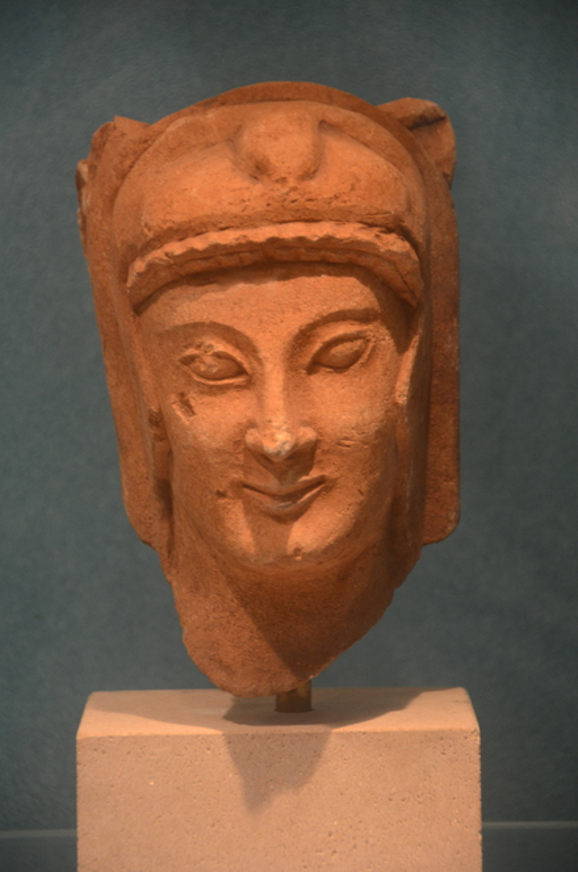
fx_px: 4353
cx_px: 289
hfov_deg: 7.6
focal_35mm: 180
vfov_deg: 11.4
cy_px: 436
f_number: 5.3
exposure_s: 1/80
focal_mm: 120
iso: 1000
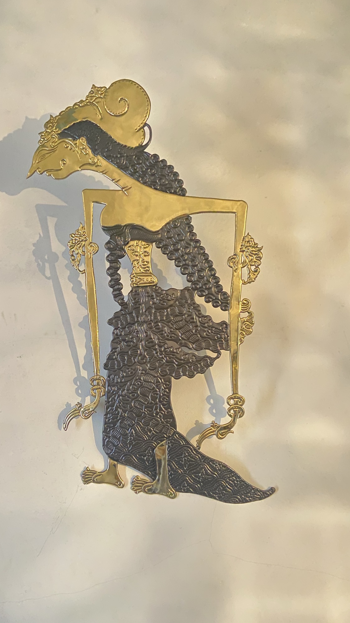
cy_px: 315
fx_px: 478
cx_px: 144
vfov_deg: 66.1
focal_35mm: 29
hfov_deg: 40.0
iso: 1250
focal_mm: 4.25
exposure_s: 1/14
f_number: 1.8
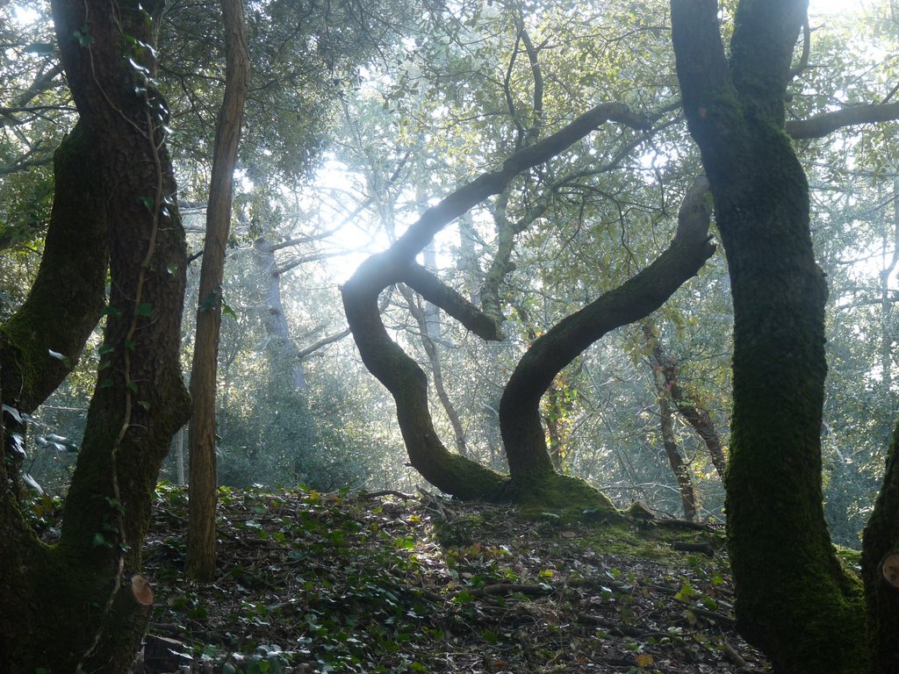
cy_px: 337
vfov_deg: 17.0
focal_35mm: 87
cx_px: 450
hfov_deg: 22.5
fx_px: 2259
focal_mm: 15.5
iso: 100
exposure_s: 1/50
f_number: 3.4
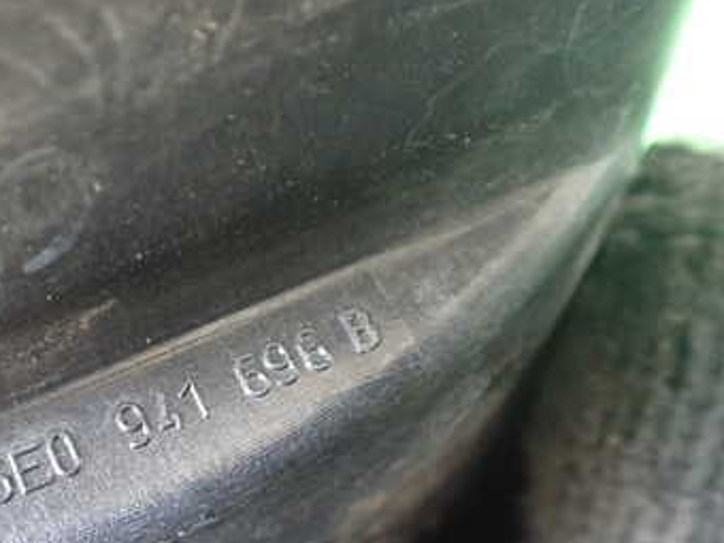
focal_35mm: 53
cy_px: 339
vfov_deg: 27.4
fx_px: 1109
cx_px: 104
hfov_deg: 34.6
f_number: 2.3
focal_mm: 5.4
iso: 1000
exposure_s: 1/30
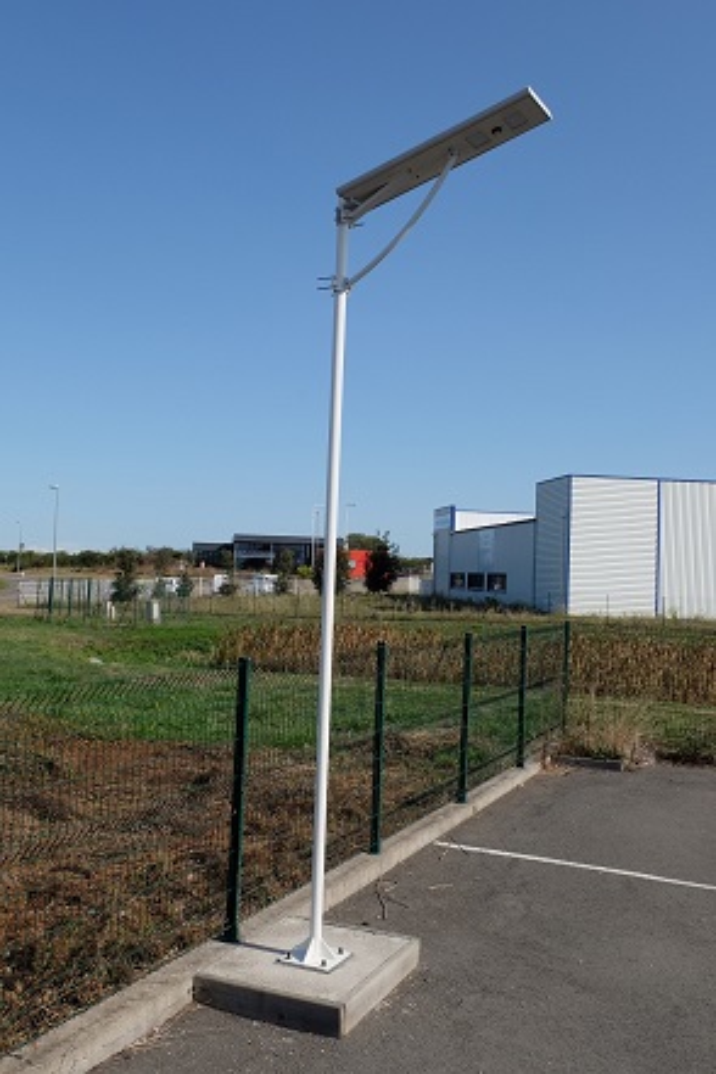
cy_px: 537
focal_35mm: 33
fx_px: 984
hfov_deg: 40.0
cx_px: 358
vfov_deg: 57.2
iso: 400
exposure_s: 1/400
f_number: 13
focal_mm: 22.2
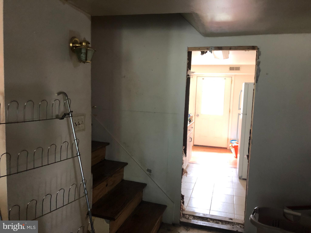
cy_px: 116
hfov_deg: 63.4
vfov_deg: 49.7
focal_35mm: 28
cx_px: 156
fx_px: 252
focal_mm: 4
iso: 100
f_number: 1.8
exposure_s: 1/15
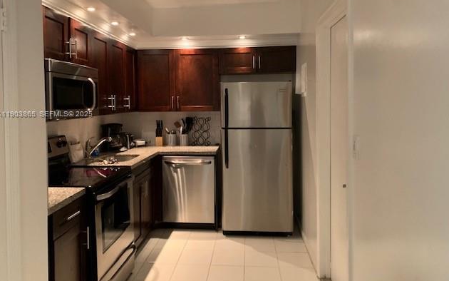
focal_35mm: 28
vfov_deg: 44.4
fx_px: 343
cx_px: 223
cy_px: 114
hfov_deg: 66.5
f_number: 1.8
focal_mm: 4.25
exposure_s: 1/30
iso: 400
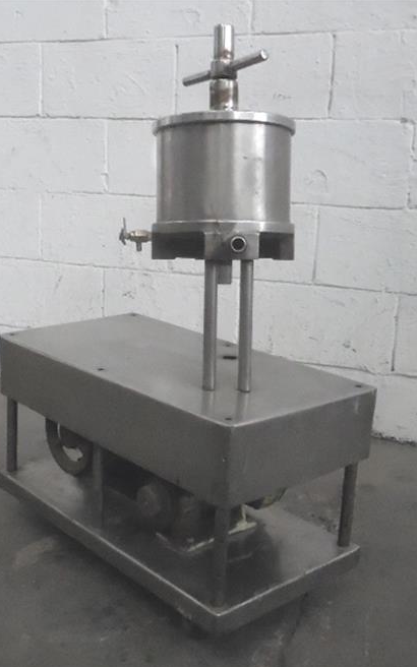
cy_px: 337
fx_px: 764
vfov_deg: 47.2
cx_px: 200
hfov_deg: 30.5
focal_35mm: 42
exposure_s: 1/160
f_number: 4.5
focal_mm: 6.9
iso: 3200
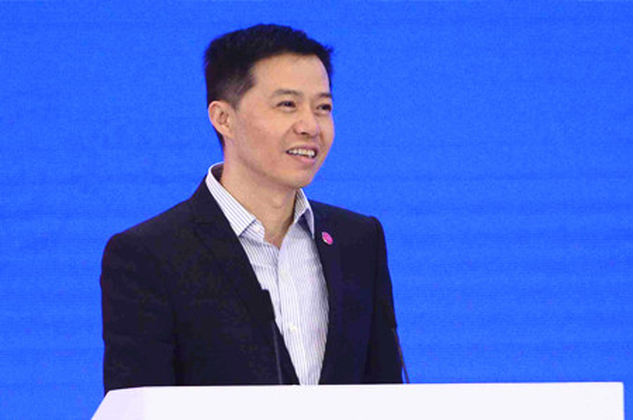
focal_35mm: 200
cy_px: 210
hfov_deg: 10.3
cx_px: 316
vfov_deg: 6.9
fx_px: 3513
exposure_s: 1/400
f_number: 2.8
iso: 1600
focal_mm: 200
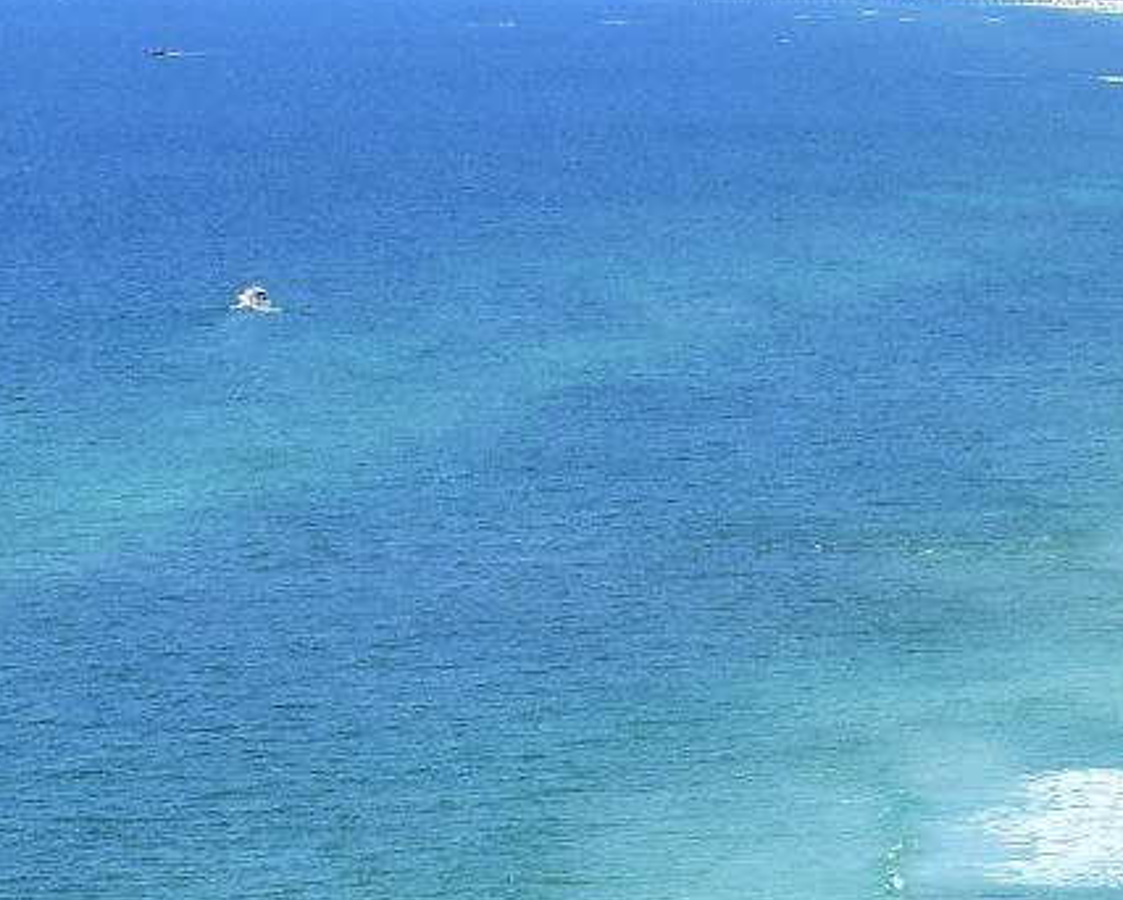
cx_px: 594
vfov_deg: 5.6
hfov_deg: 7.0
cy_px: 1016
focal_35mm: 277
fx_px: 9211
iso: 200
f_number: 11
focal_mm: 28
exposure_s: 1/500
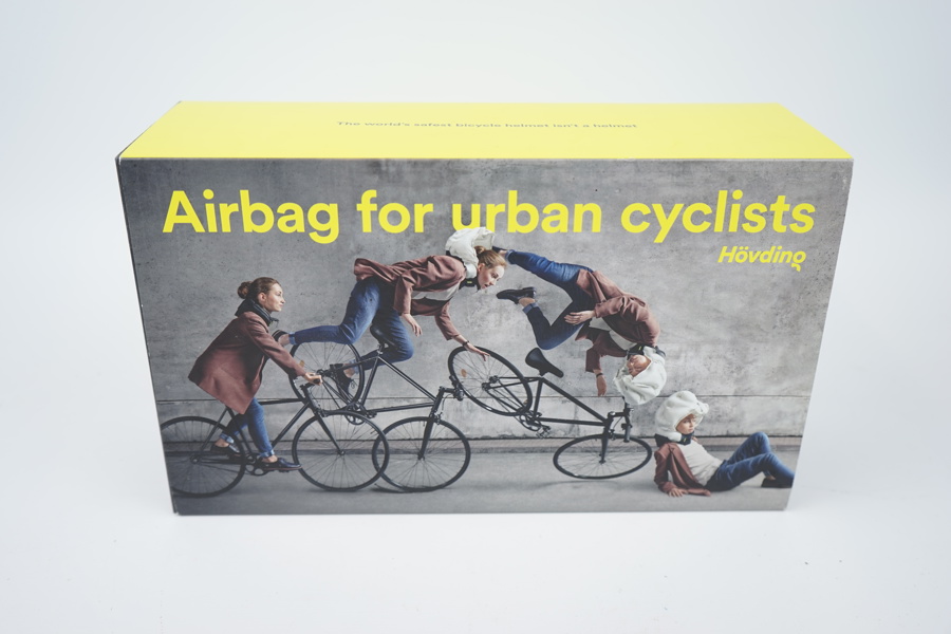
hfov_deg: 57.2
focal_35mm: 33
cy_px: 317
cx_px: 476
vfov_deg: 40.0
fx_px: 872
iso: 100
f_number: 4.5
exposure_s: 1/80
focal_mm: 33
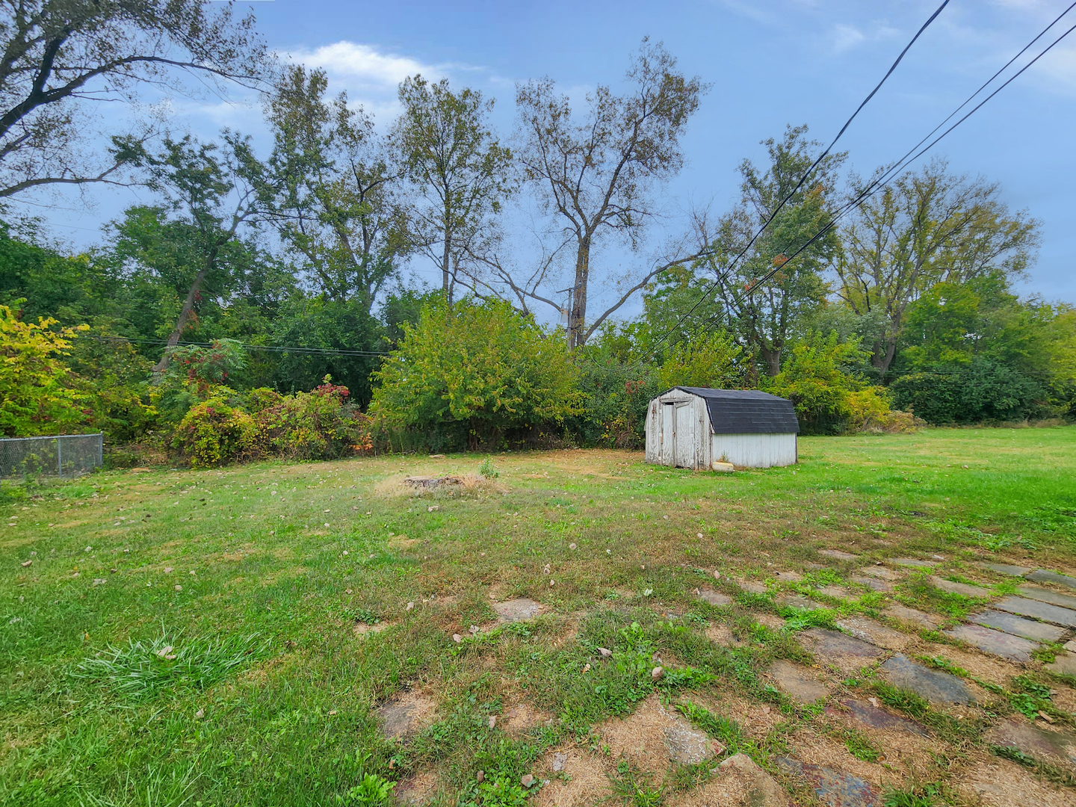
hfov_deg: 106.2
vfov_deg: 89.9
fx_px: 404
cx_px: 538
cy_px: 404
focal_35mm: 13
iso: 50
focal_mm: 2.2
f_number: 2.2
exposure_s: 1/579
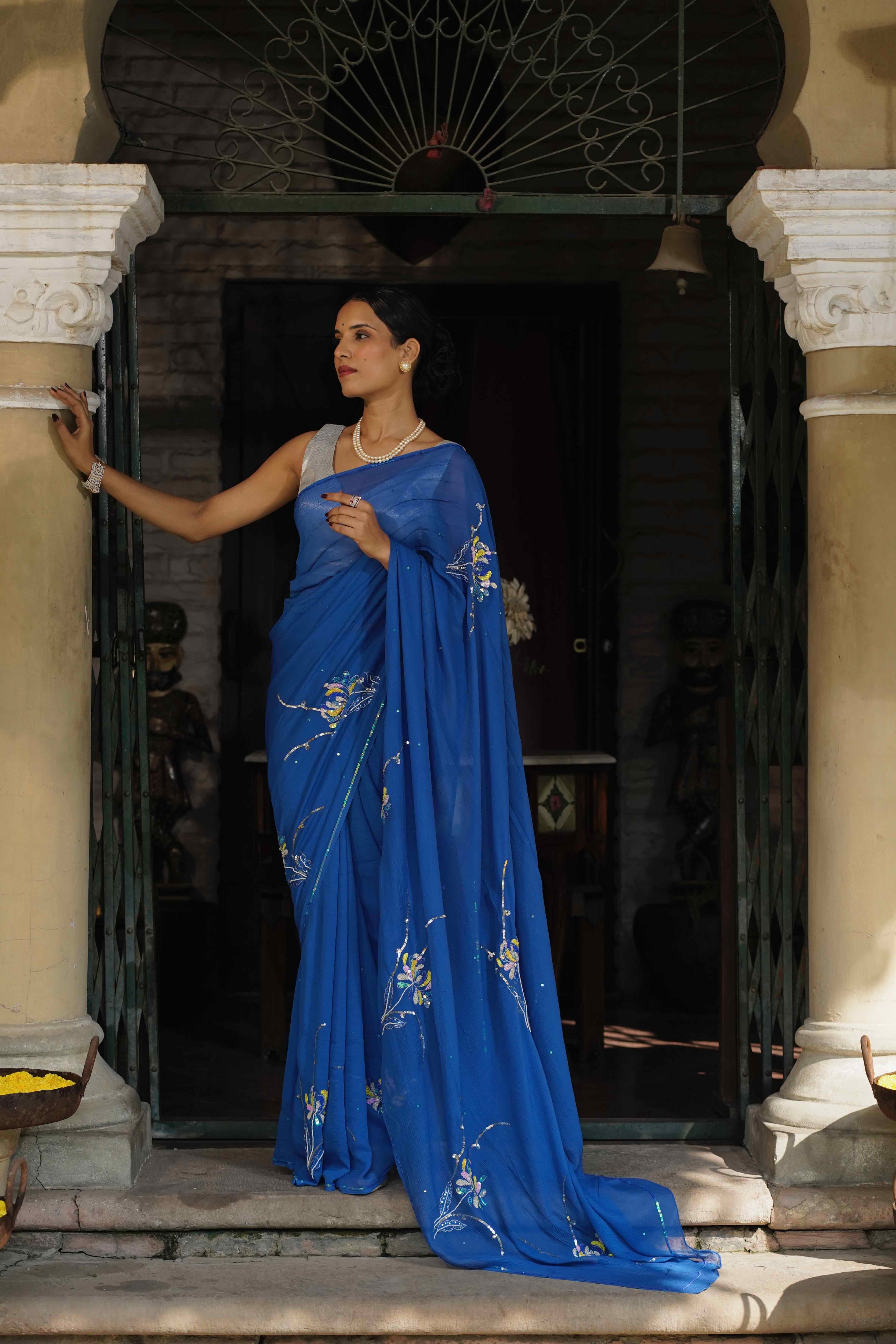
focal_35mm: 85
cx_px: 448
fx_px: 3173
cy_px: 672
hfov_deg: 16.1
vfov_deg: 23.9
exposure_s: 1/1250
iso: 1000
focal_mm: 85
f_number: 4.5
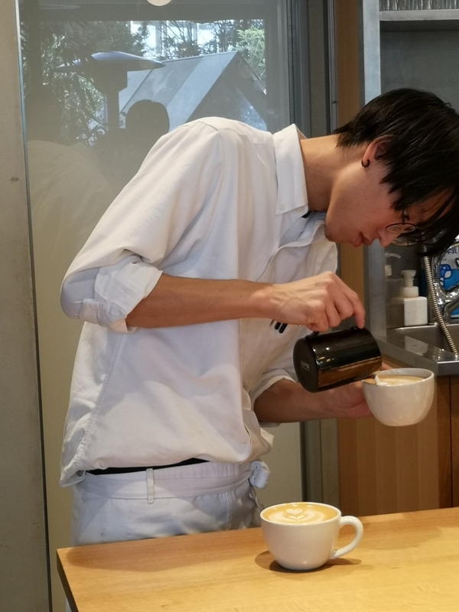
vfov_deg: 26.7
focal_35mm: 73
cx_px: 230
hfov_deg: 20.2
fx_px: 1291
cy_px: 306
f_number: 1.8
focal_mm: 3.95
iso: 80
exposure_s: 1/50
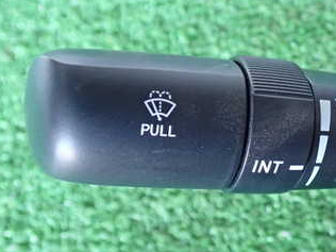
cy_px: 122
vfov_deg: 25.7
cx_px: 278
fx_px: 553
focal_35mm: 57
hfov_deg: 32.7
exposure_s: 1/30
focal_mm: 5.4
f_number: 2.3
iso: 500
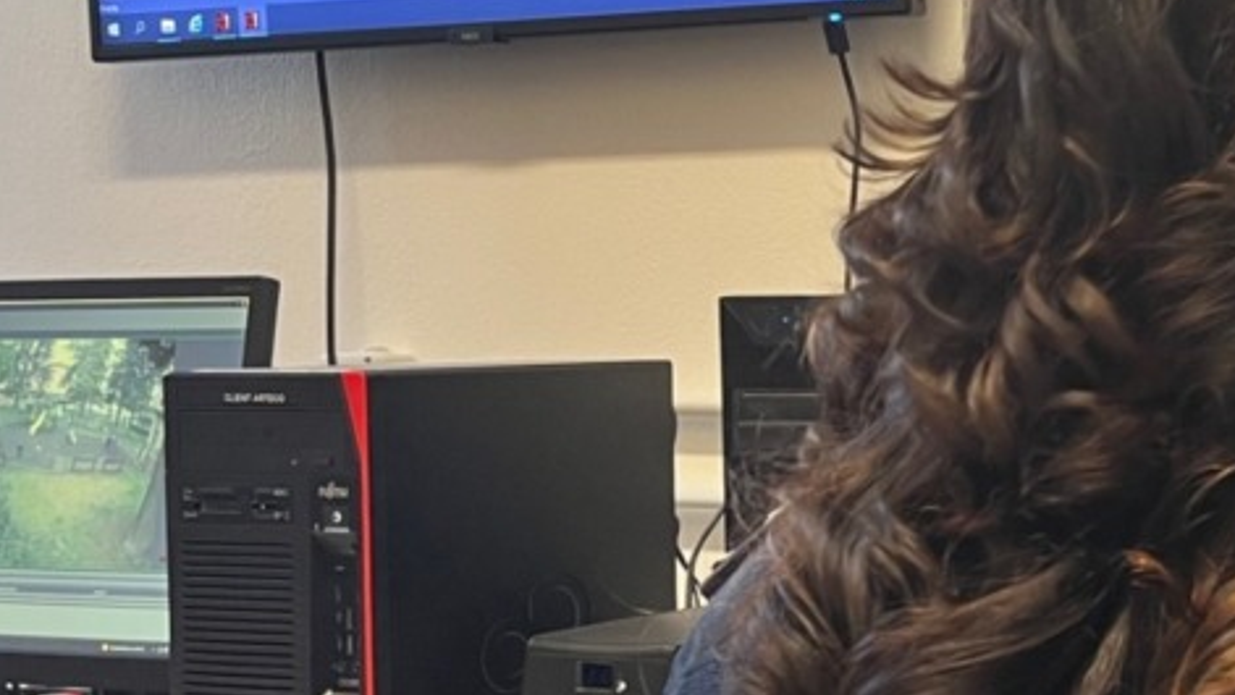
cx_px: 1542
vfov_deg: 15.7
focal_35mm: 77
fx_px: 2522
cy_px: 365
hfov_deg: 24.5
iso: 125
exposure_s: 1/50
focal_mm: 5.1
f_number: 1.6
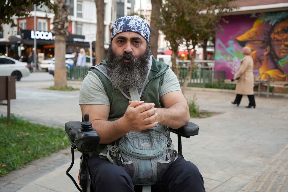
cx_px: 144
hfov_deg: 45.4
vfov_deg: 31.2
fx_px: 344
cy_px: 96
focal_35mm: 43
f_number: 4.5
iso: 1600
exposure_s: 1/160
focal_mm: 43
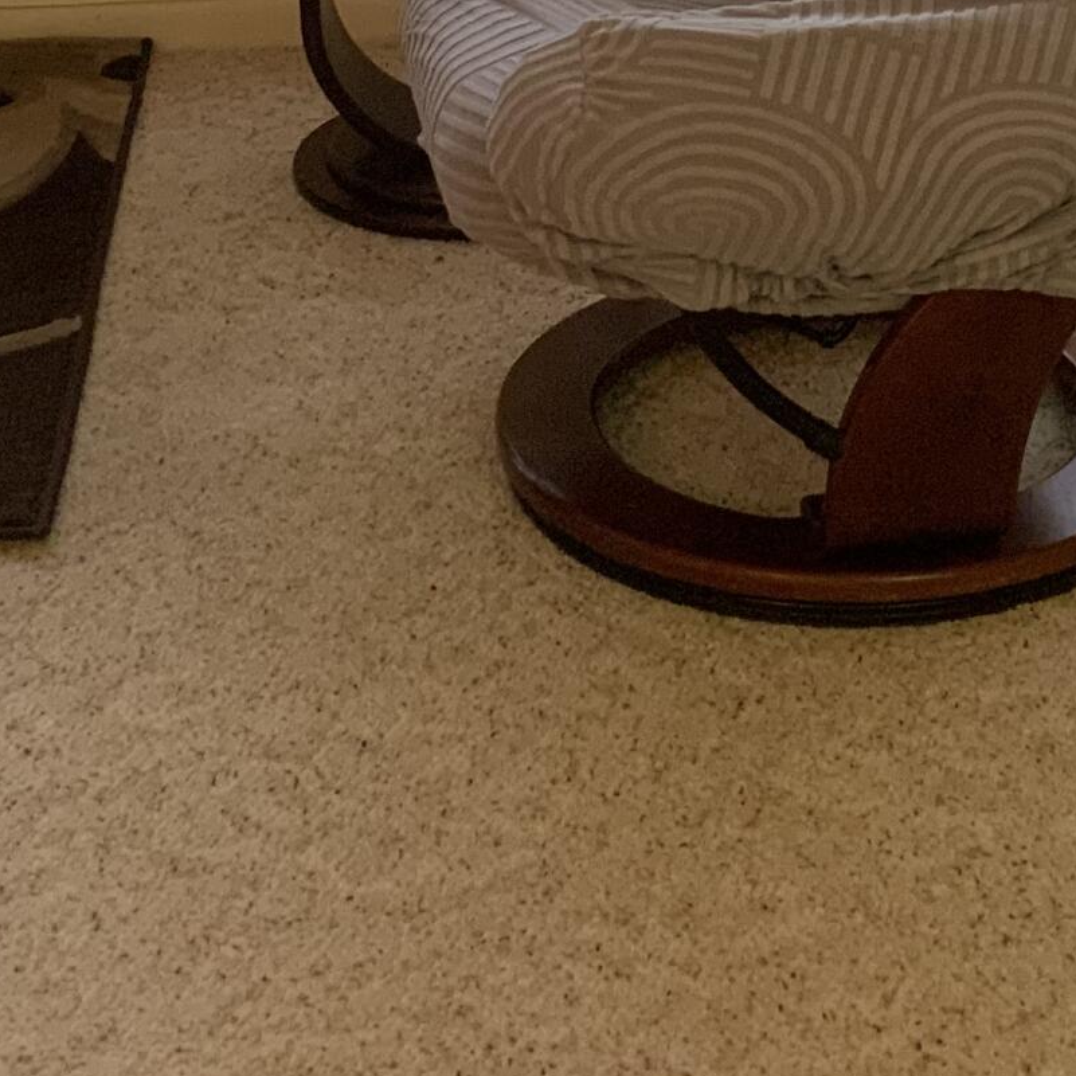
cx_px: 732
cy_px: -124
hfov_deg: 18.1
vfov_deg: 17.5
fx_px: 3376
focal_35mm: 96
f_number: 1.8
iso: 50
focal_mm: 3
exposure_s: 1/60
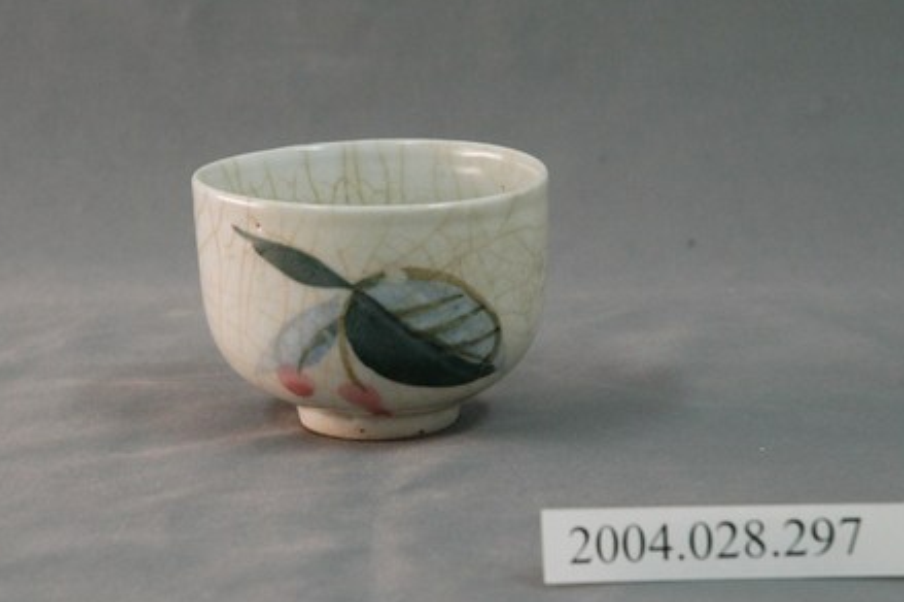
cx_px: 362
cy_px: 323
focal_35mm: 153
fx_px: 3839
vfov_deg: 9.0
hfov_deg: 13.4
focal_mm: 70
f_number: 8
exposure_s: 1/20
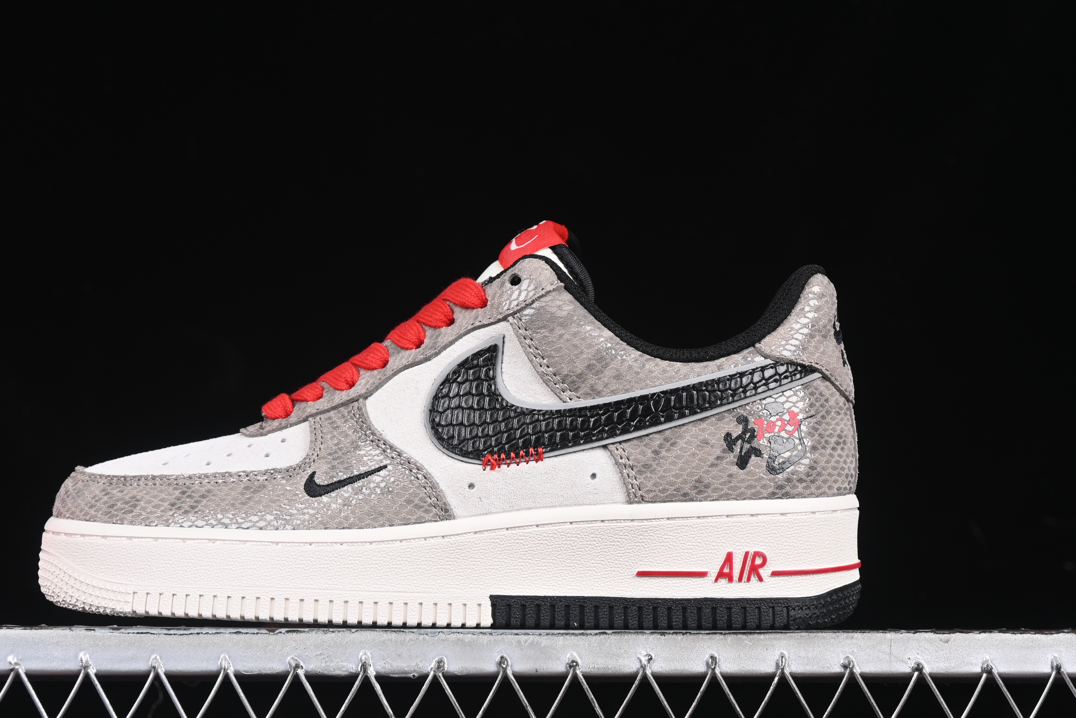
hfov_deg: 23.4
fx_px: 2600
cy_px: 370
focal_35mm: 87
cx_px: 464
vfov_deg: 15.7
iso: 160
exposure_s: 1/80
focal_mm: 50
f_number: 7.1
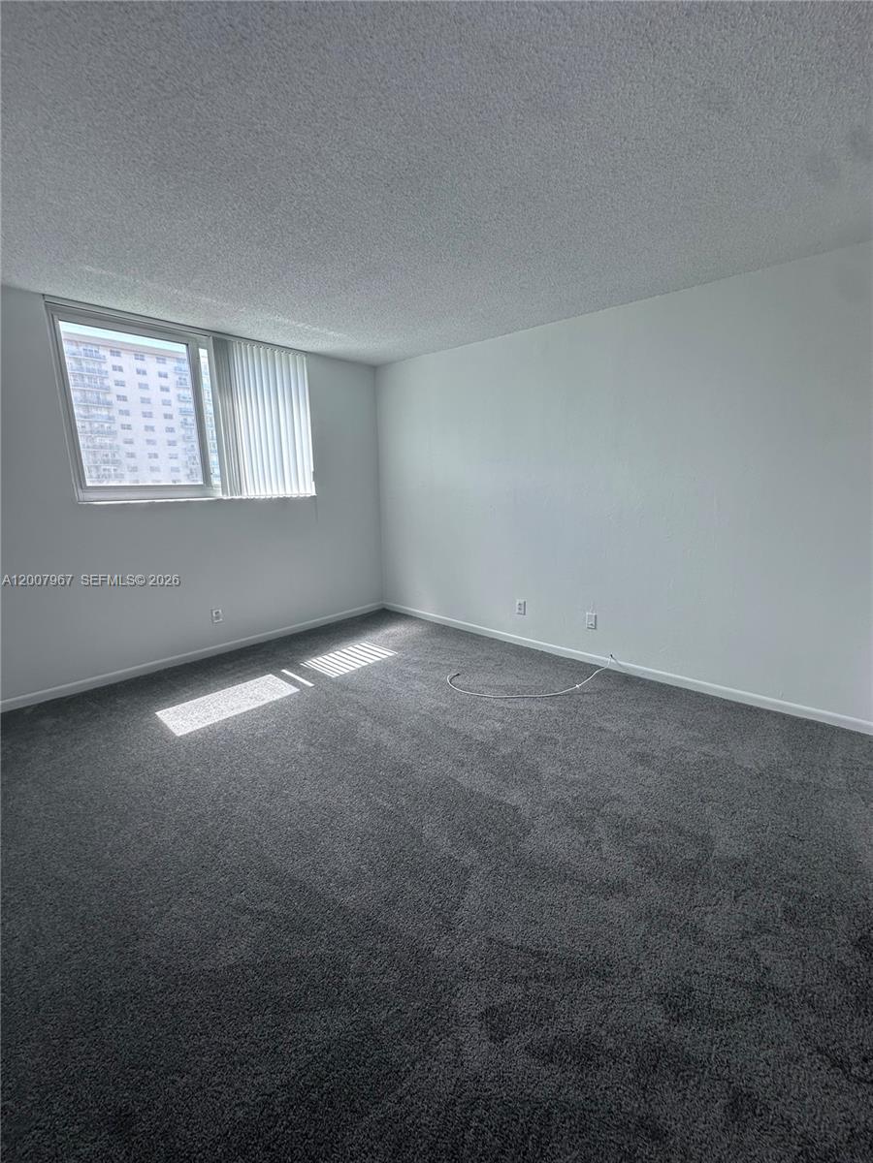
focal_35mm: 14
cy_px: 582
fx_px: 471
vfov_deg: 102.1
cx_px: 436
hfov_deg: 85.7
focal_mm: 2.22
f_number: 2.2
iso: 50
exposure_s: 1/120
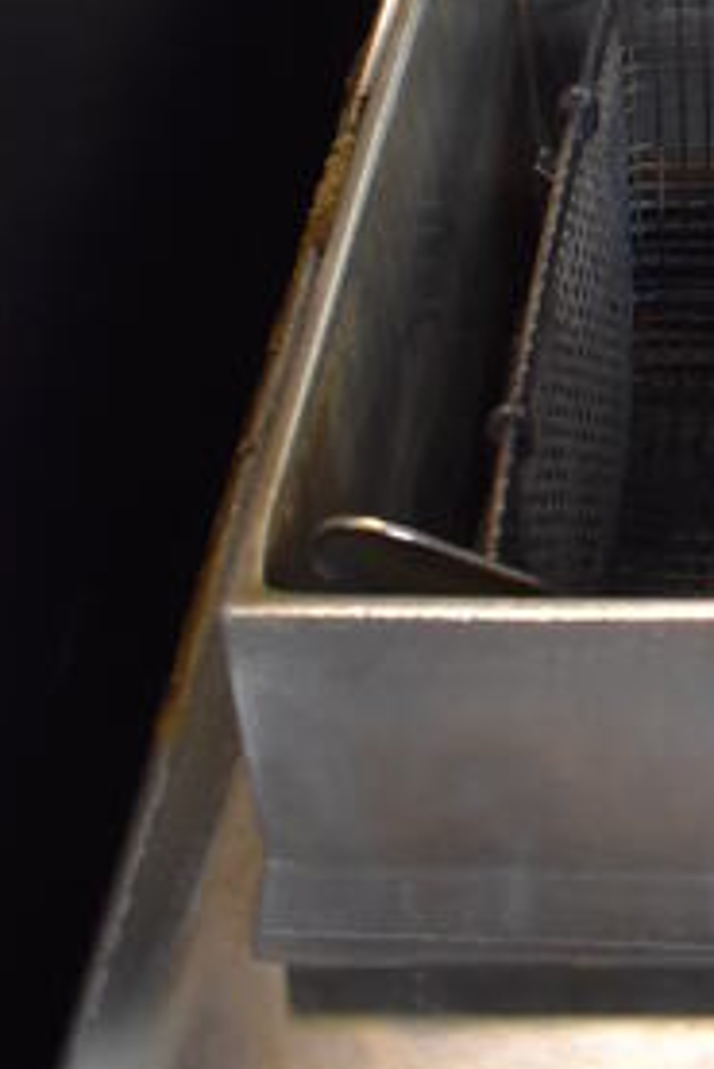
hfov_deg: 14.6
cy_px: -569
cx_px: 976
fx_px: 2644
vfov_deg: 19.6
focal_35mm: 89
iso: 1100
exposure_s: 1/125
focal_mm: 18
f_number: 3.5
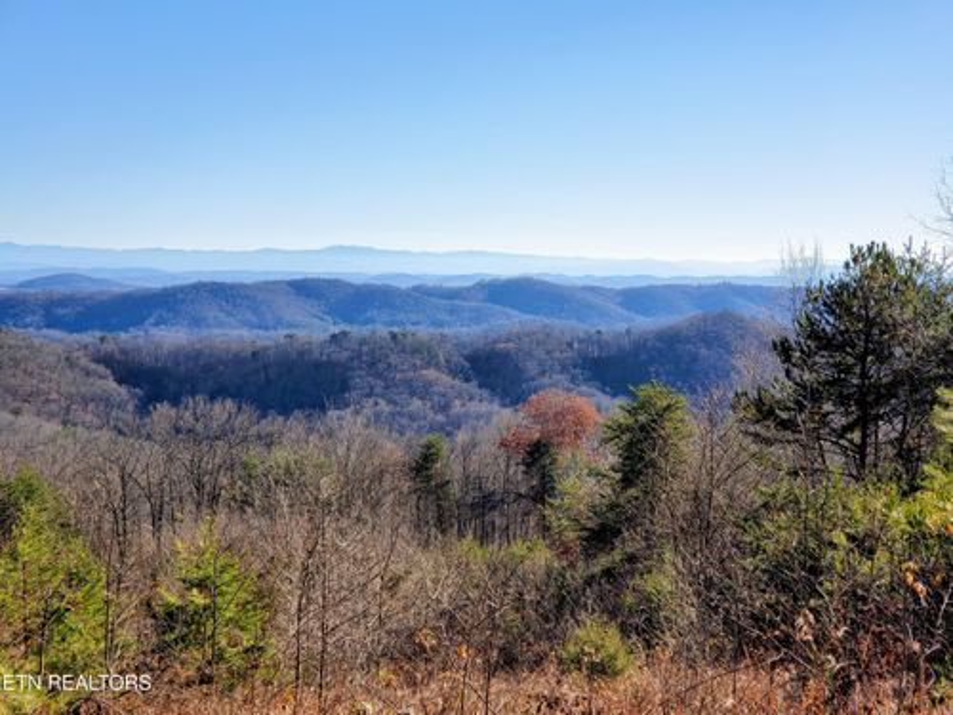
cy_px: 358
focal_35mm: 52
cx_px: 476
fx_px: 1432
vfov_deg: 28.0
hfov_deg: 36.8
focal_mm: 6
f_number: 2.4
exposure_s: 1/701
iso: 50
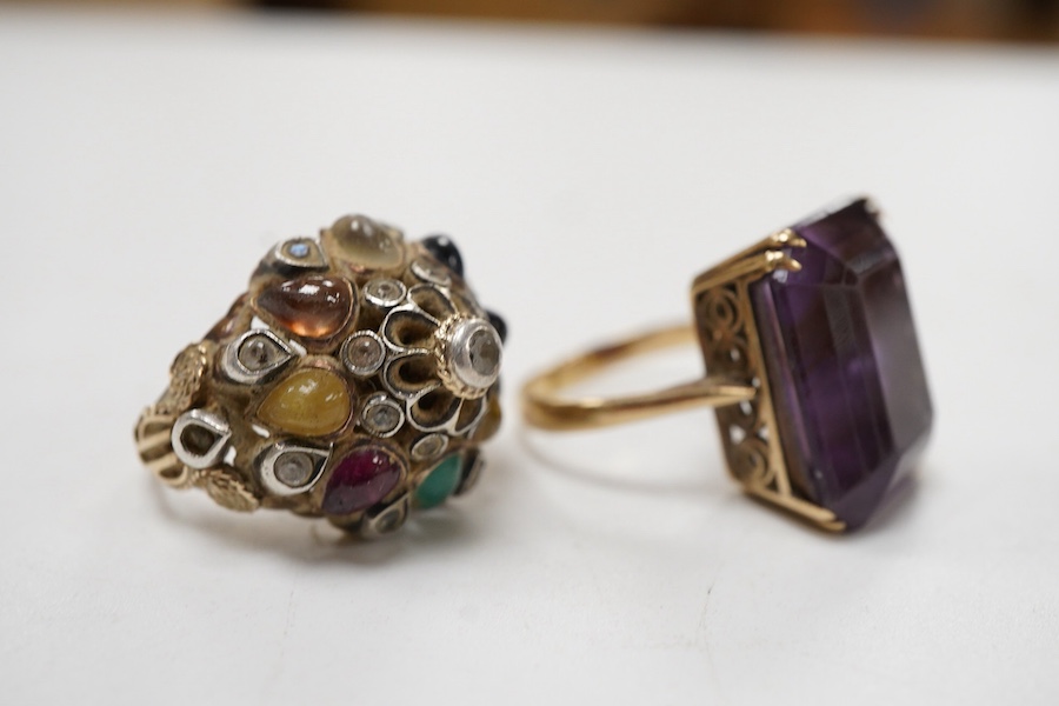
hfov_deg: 43.6
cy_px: 353
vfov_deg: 29.9
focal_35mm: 45
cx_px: 530
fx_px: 1324
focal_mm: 30
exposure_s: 1/125
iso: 1250
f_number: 11
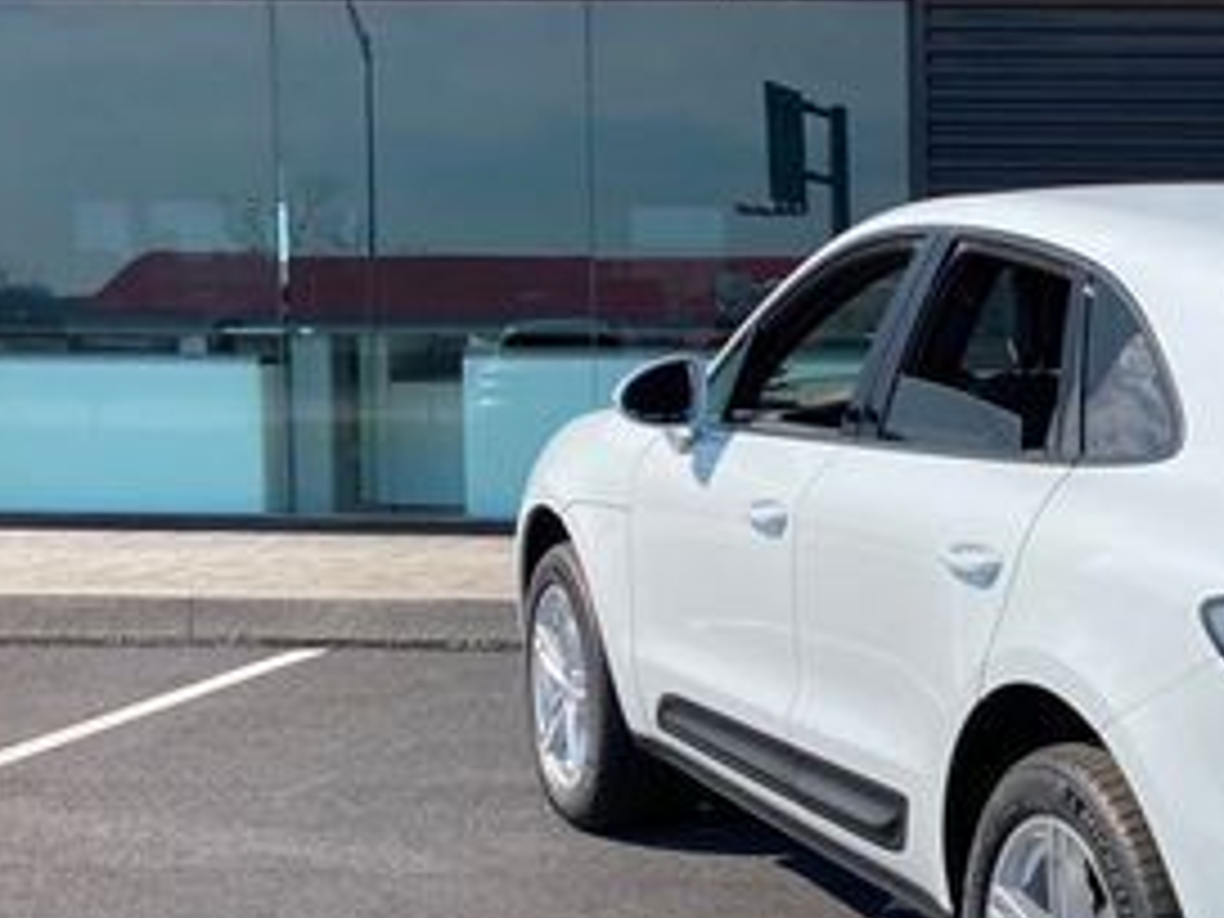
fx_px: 2334
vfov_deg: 22.2
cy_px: 549
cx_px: 1400
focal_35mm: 66
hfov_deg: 26.6
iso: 20
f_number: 1.8
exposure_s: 1/1548
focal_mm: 3.99
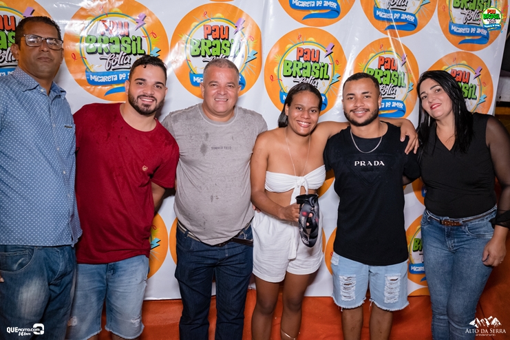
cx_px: 255
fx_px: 510
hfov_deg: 53.1
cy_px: 170
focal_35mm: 36
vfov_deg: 36.9
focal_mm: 24
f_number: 2.8
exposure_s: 1/160
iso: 2500
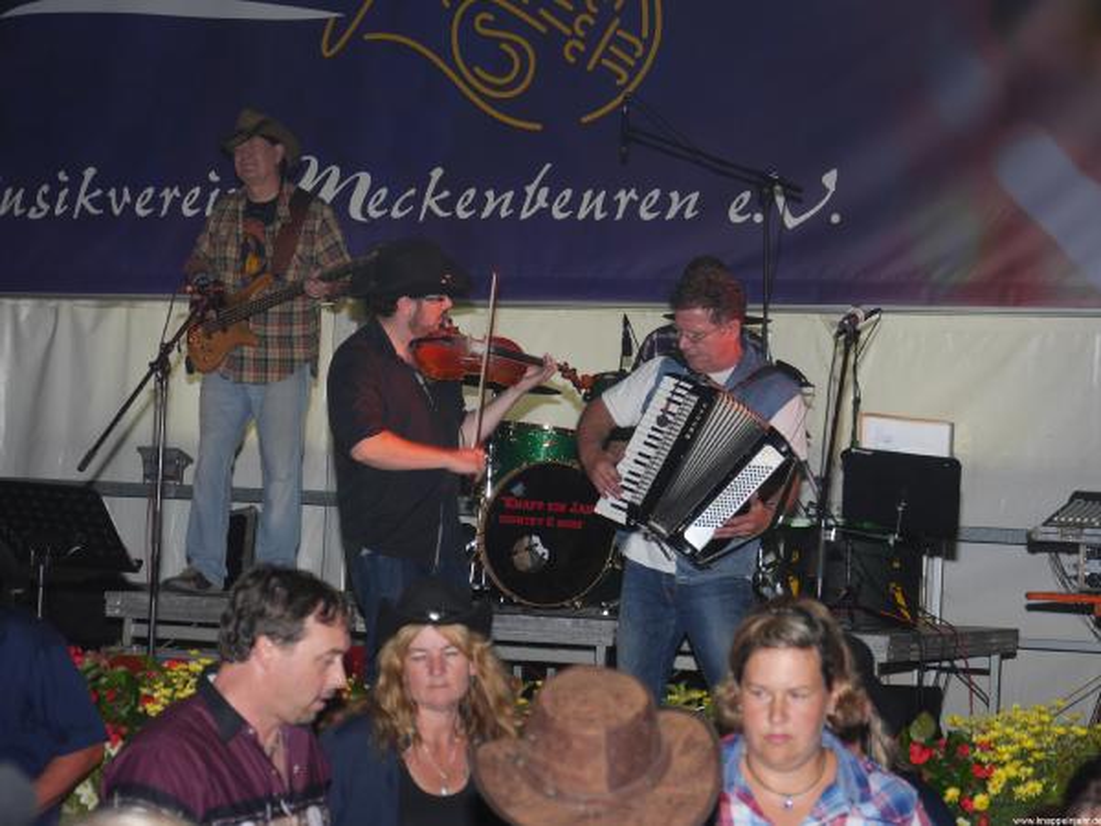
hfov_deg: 17.0
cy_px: 413
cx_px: 550
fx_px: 3690
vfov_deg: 12.8
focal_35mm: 116
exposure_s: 1/50
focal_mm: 58
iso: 200
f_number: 5.6
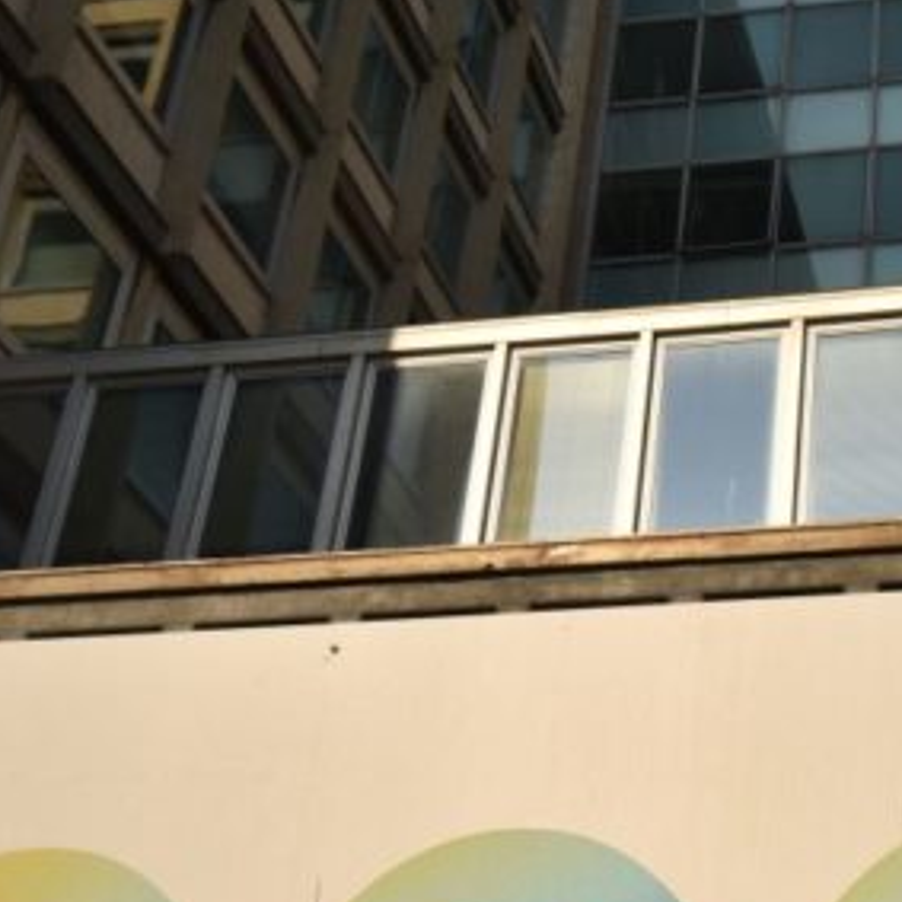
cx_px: 908
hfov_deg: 27.0
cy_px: 747
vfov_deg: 27.9
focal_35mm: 60
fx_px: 1769
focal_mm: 26
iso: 400
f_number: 14
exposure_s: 1/1000
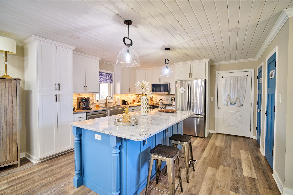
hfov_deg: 96.7
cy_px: 98
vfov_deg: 73.7
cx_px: 146
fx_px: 130
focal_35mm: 16
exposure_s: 1/60
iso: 1600
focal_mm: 16
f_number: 3.5
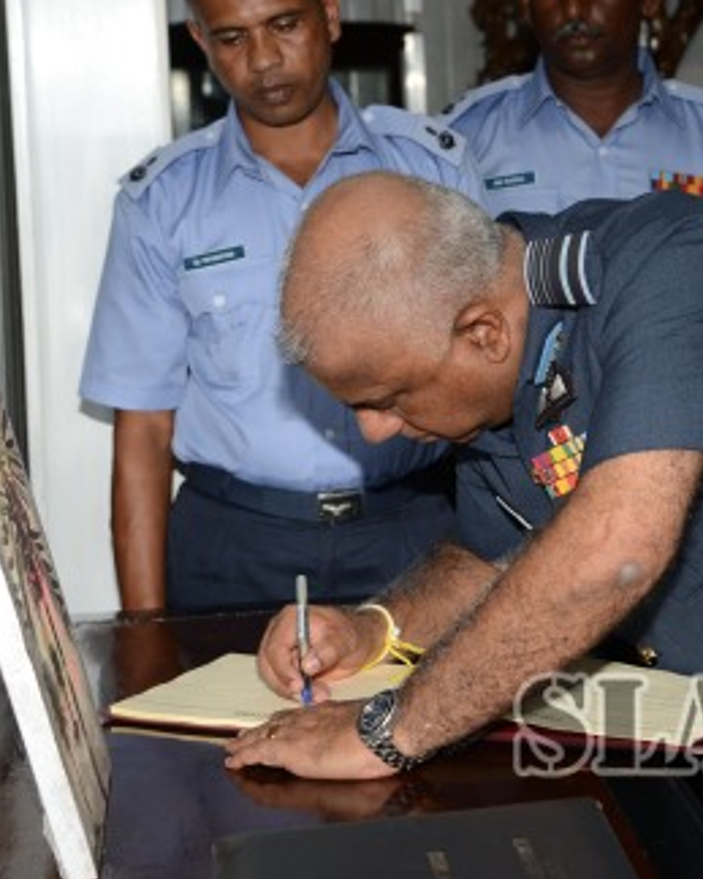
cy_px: 345
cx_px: 589
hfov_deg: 17.5
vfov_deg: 21.9
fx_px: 2264
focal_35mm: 87
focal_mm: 50
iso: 250
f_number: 5.6
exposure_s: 1/80
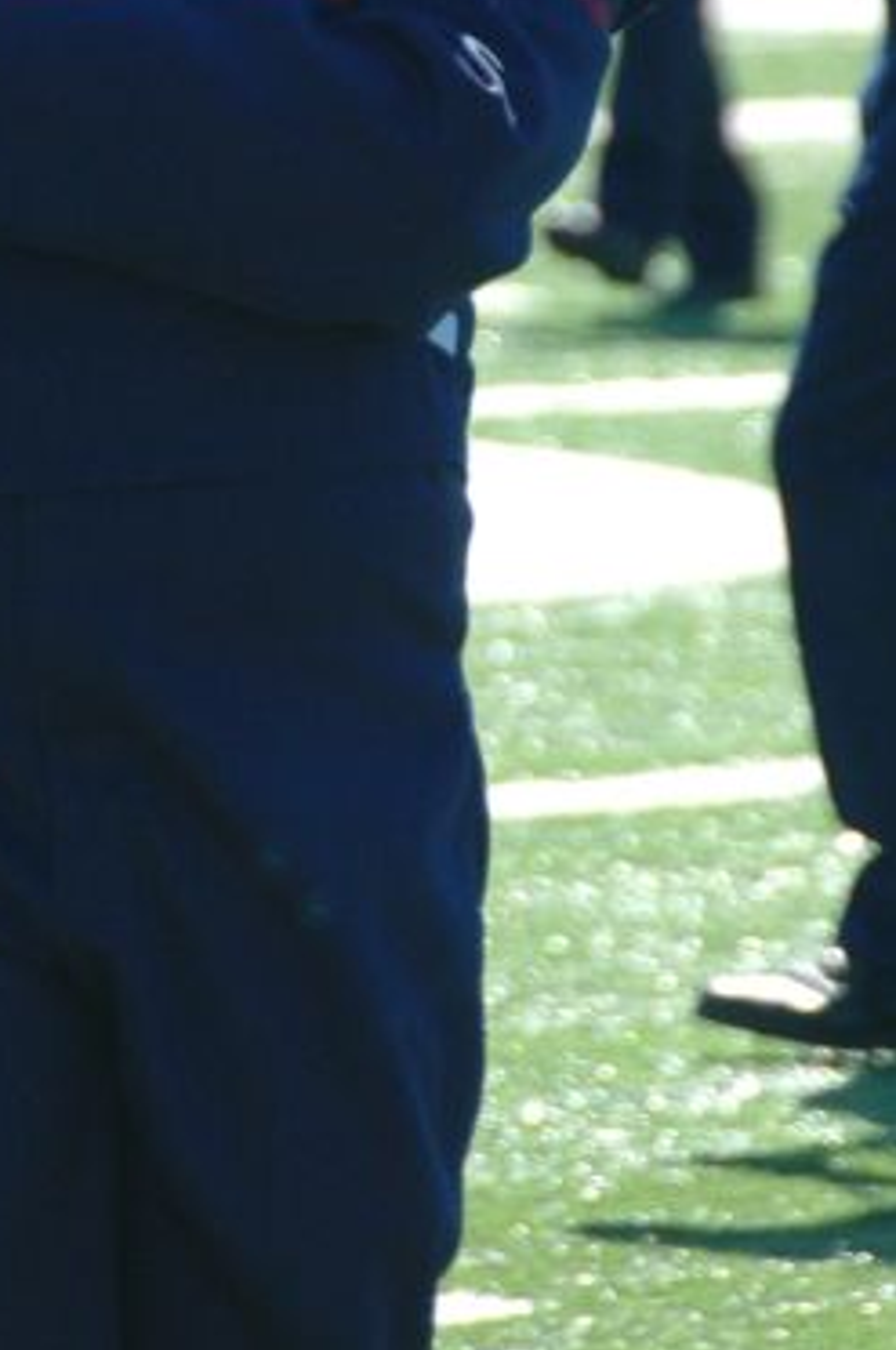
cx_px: 141
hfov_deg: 1.7
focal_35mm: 826
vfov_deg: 2.5
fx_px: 30921
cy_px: 319
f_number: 5.6
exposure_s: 1/400
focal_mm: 200
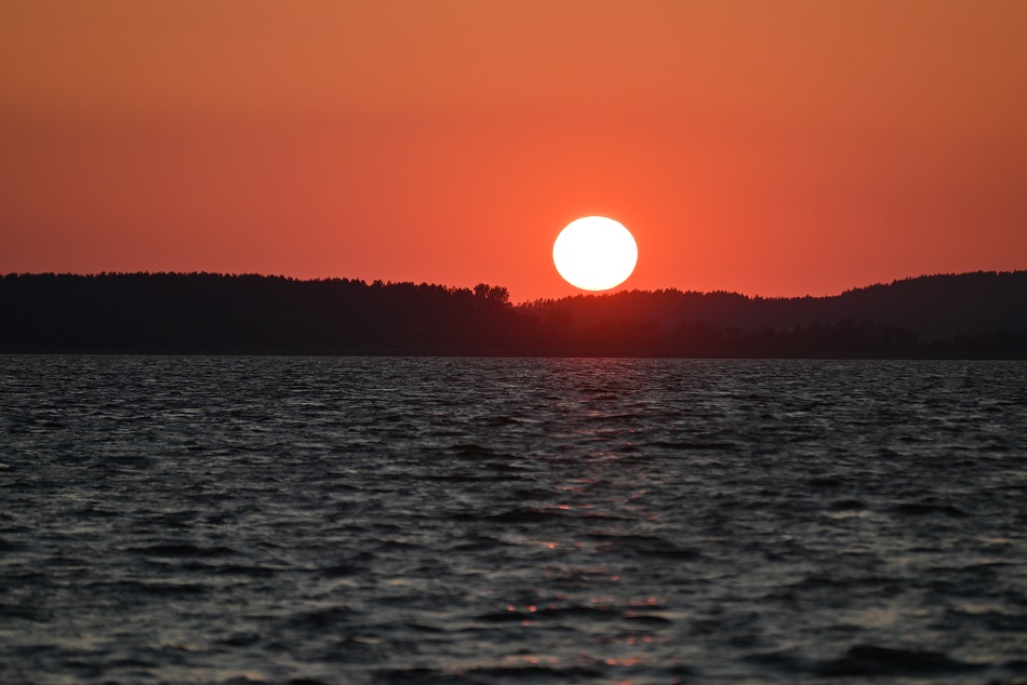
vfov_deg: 4.6
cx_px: 514
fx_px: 8560
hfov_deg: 6.9
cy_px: 342
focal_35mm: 300
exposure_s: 1/1000
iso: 250
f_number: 5.6
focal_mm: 300
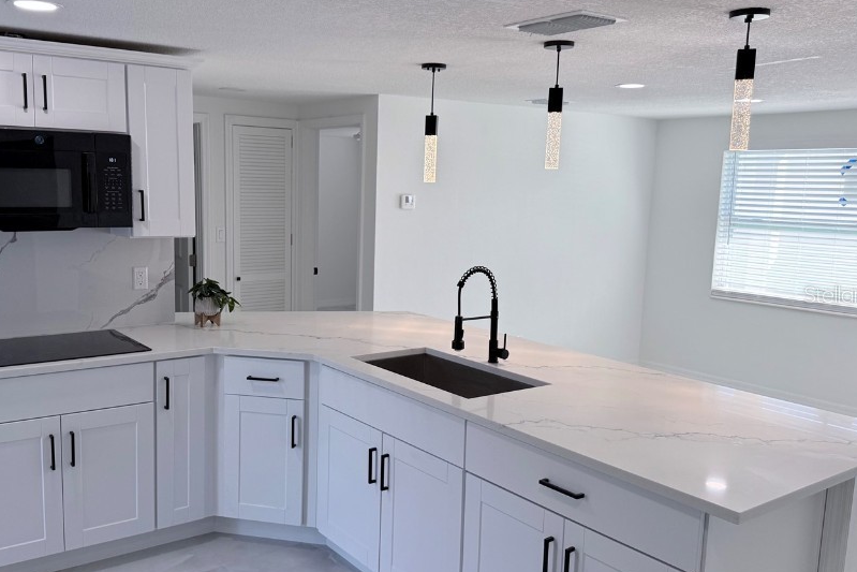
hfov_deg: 58.4
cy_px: 294
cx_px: 356
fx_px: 762
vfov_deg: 41.1
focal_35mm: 32
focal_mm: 6.76
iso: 100
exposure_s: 1/321
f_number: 1.78
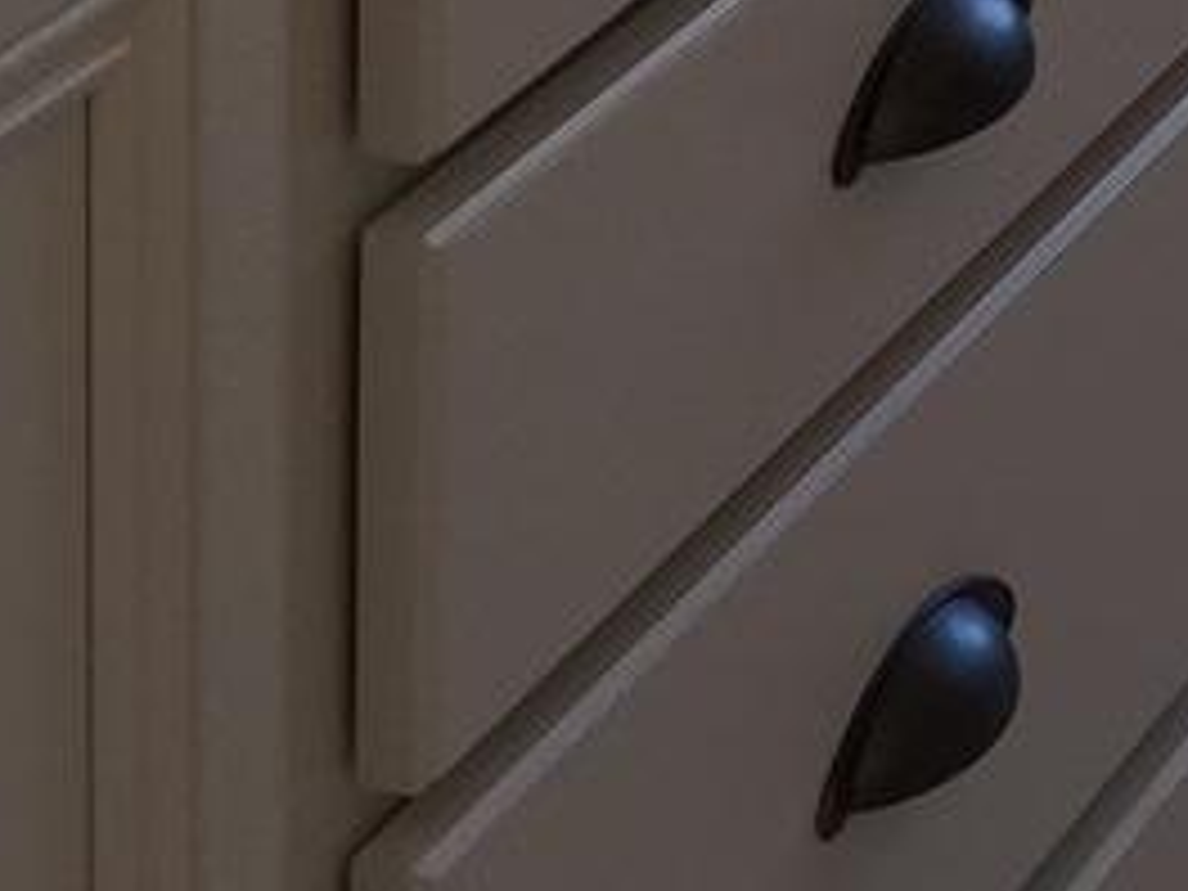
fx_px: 6143
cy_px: -1503
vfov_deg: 7.5
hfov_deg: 10.6
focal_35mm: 179
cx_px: 1858
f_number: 2.2
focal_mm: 4.15
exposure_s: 1/100
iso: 32
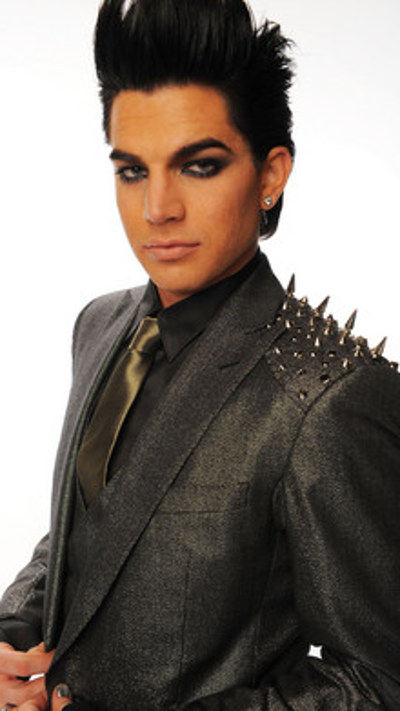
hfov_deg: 26.5
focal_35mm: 45
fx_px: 848
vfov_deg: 45.5
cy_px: 349
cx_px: 220
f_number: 7.1
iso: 200
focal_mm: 42
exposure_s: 1/200
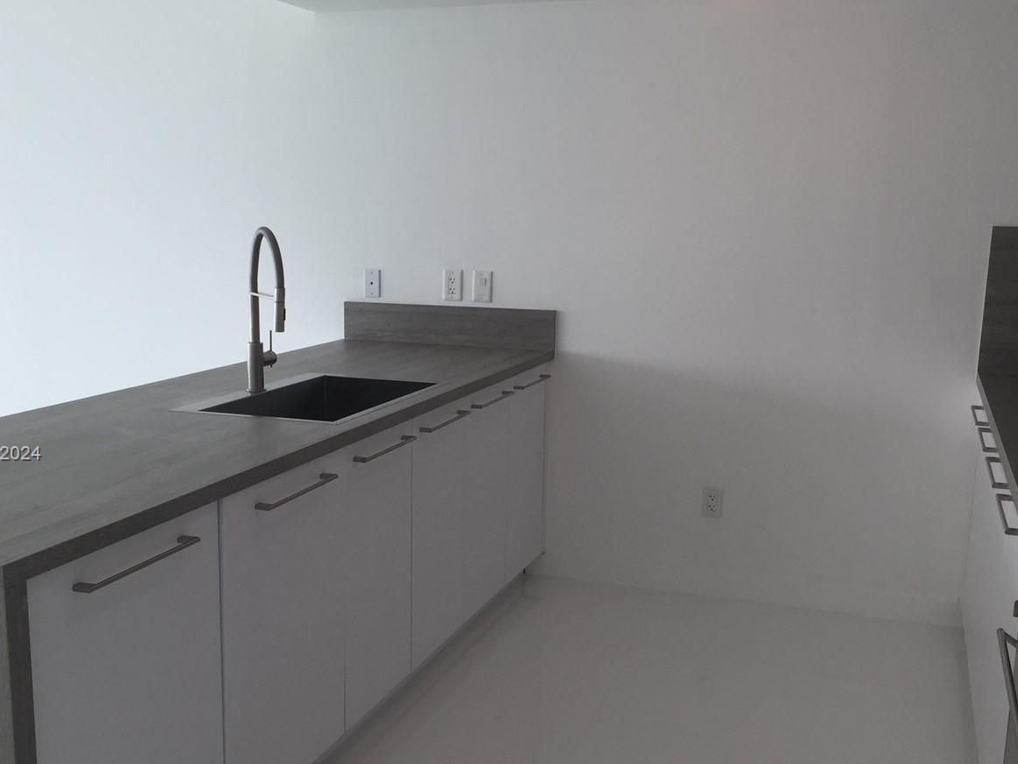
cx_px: 462
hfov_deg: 46.7
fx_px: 1176
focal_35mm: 40
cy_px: 455
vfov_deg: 35.8
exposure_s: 1/120
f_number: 2.2
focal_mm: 4.15
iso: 40
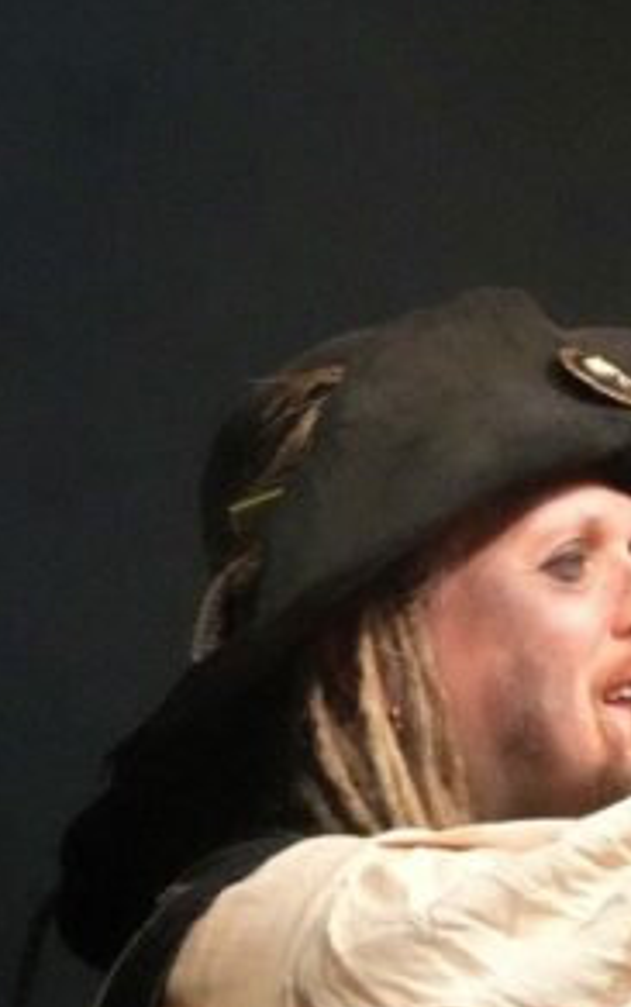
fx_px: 14893
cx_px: 690
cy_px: 810
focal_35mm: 542
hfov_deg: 2.4
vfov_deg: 3.9
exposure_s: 1/160
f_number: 5.6
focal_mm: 135
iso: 6400
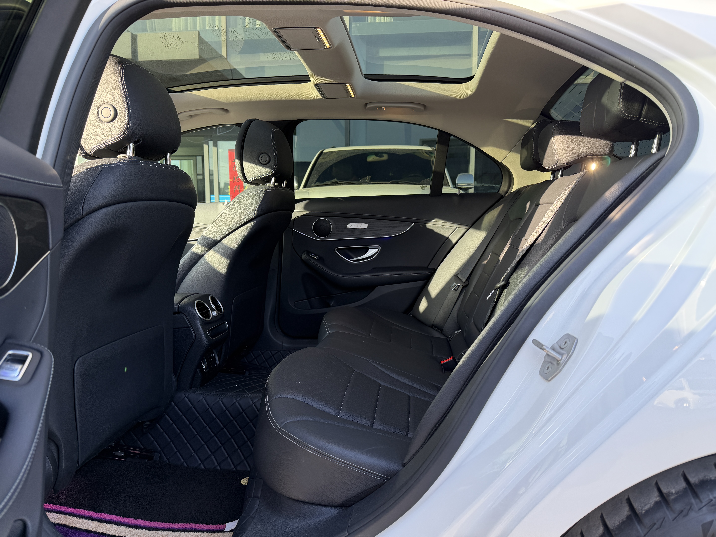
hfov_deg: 71.6
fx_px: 496
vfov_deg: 56.8
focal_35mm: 24
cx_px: 358
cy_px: 268
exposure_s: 1/178
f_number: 1.78
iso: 80
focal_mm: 6.76
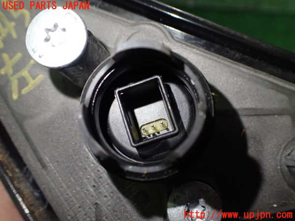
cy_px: 110
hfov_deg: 60.0
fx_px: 256
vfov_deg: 46.8
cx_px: 148
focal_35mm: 30
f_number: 2.3
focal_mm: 5.4
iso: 400
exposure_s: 1/125
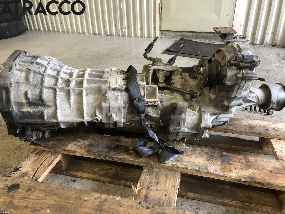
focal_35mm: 28
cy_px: 107
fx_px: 231
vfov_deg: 49.7
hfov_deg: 63.4
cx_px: 142
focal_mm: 3.99
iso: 64
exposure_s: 1/17
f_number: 1.8
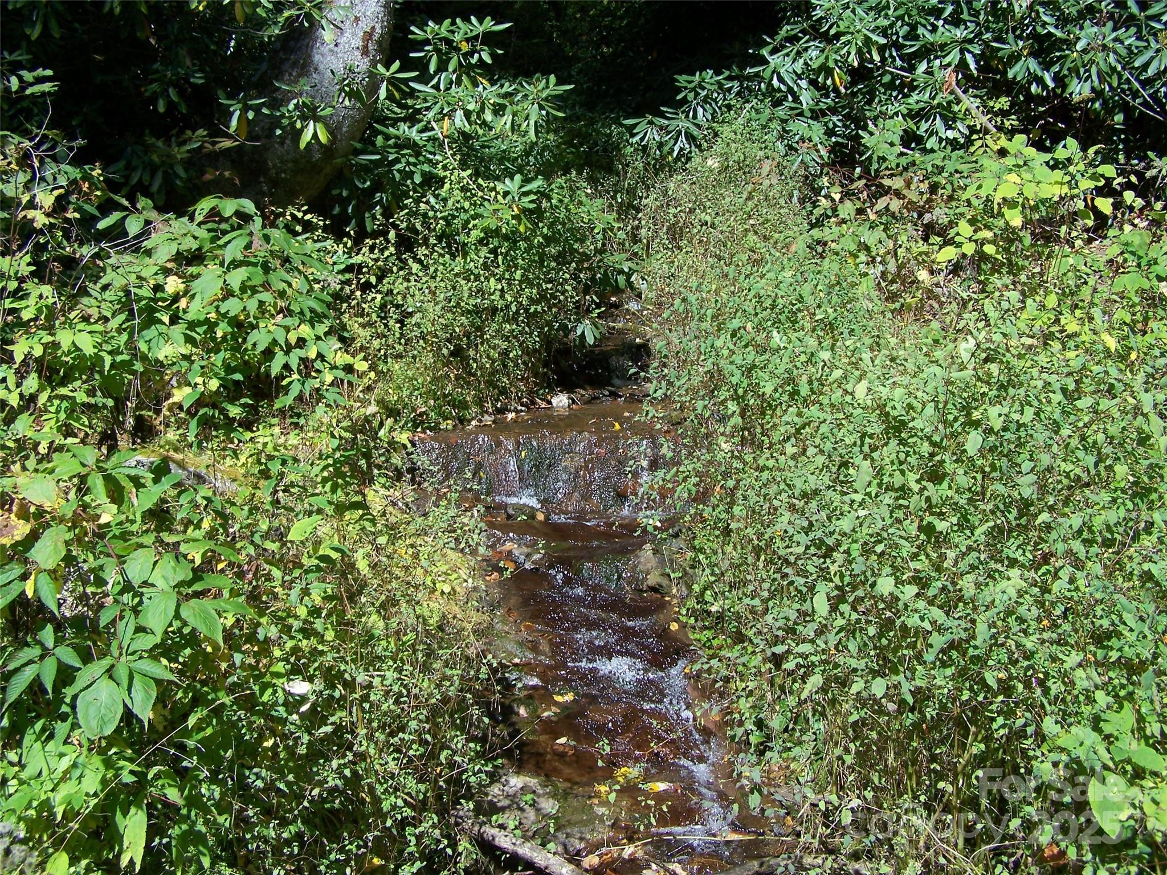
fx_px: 1281
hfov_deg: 49.0
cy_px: 438
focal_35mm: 38
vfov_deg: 37.7
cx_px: 584
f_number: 4
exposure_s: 1/320
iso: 64
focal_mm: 6.3
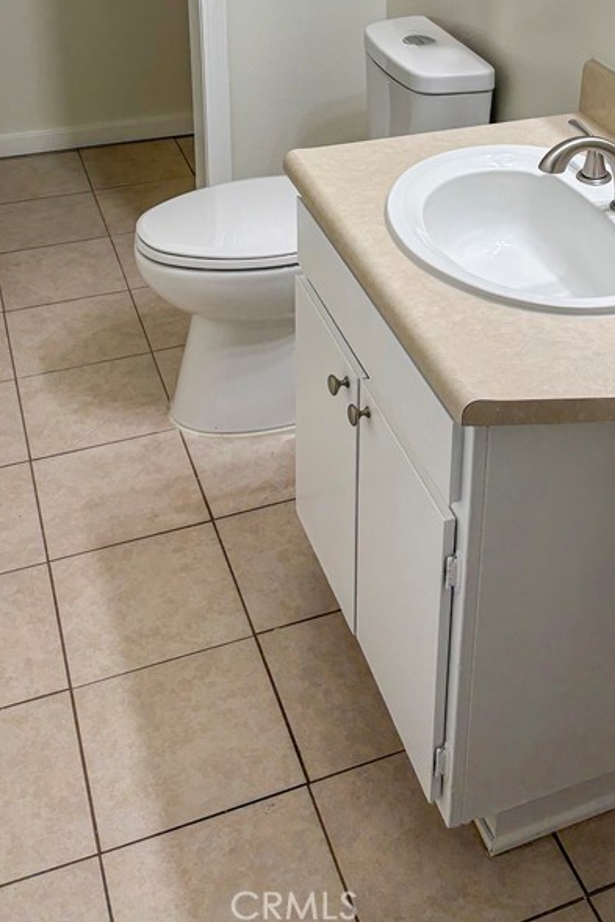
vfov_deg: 39.5
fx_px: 1204
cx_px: 424
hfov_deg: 28.4
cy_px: 127
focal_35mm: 47
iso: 64
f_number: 1.6
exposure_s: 1/120
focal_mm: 5.96
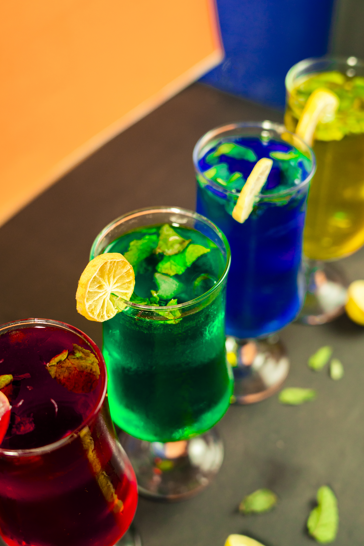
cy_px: 276
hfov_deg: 29.4
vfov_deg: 43.0
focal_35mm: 46
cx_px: 178
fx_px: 693
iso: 320
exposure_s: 1/125
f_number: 2.8
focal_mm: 29.1
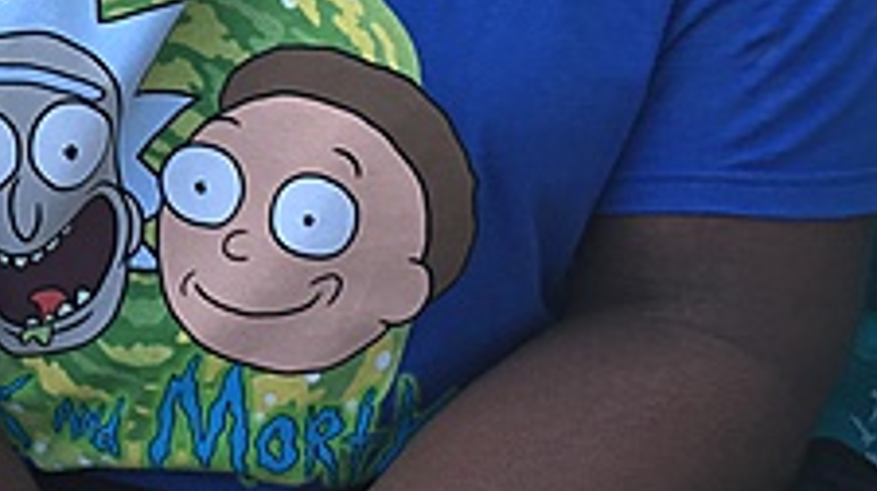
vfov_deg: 13.0
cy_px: -129
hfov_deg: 21.7
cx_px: -218
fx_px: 2091
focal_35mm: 90
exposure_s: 1/450
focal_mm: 4.15
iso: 25
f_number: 2.2
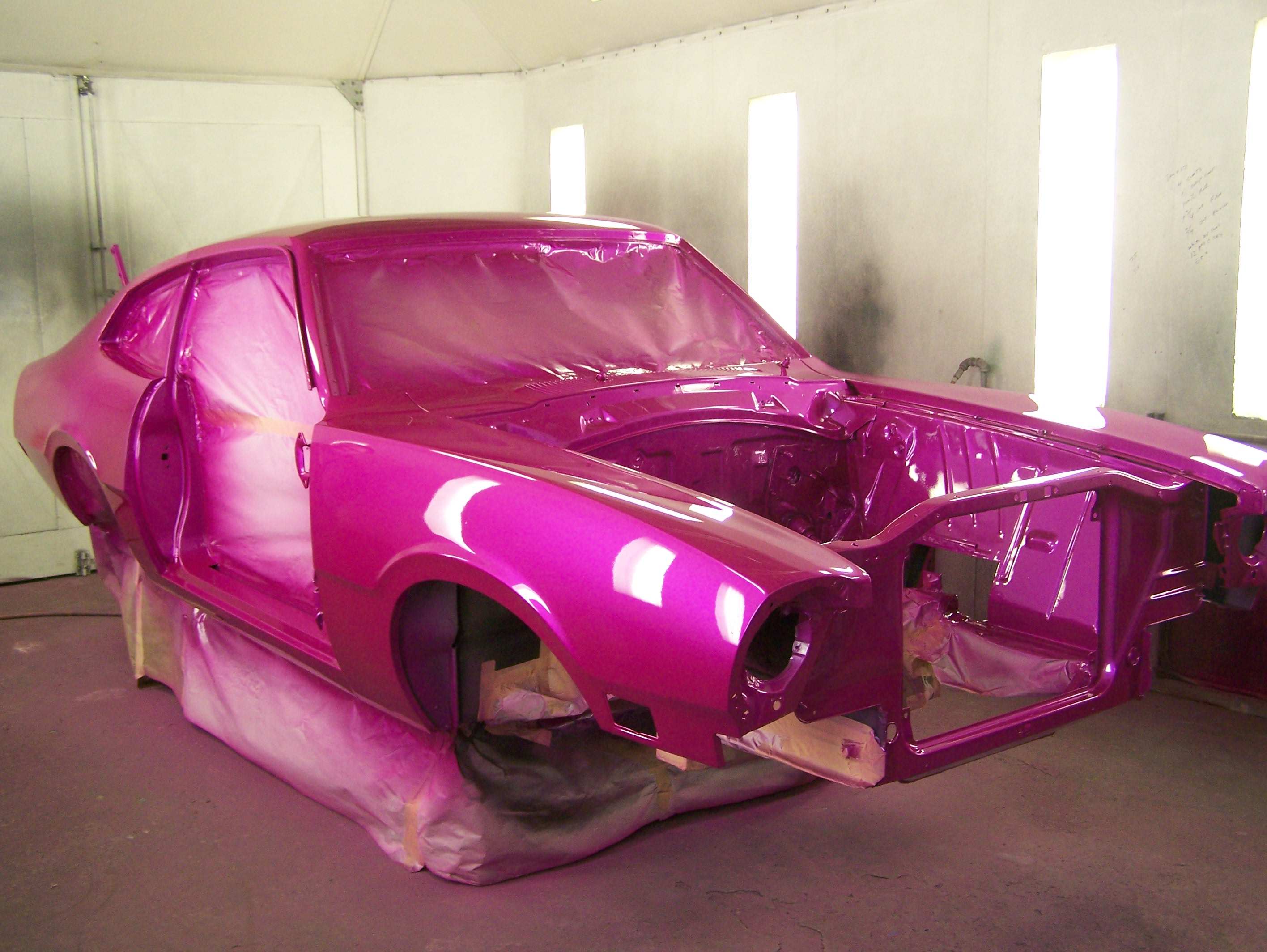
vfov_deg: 37.8
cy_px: 476
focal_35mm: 38
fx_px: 1392
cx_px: 634
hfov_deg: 48.9
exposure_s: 1/20
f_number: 2.8
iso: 160
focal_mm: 6.3
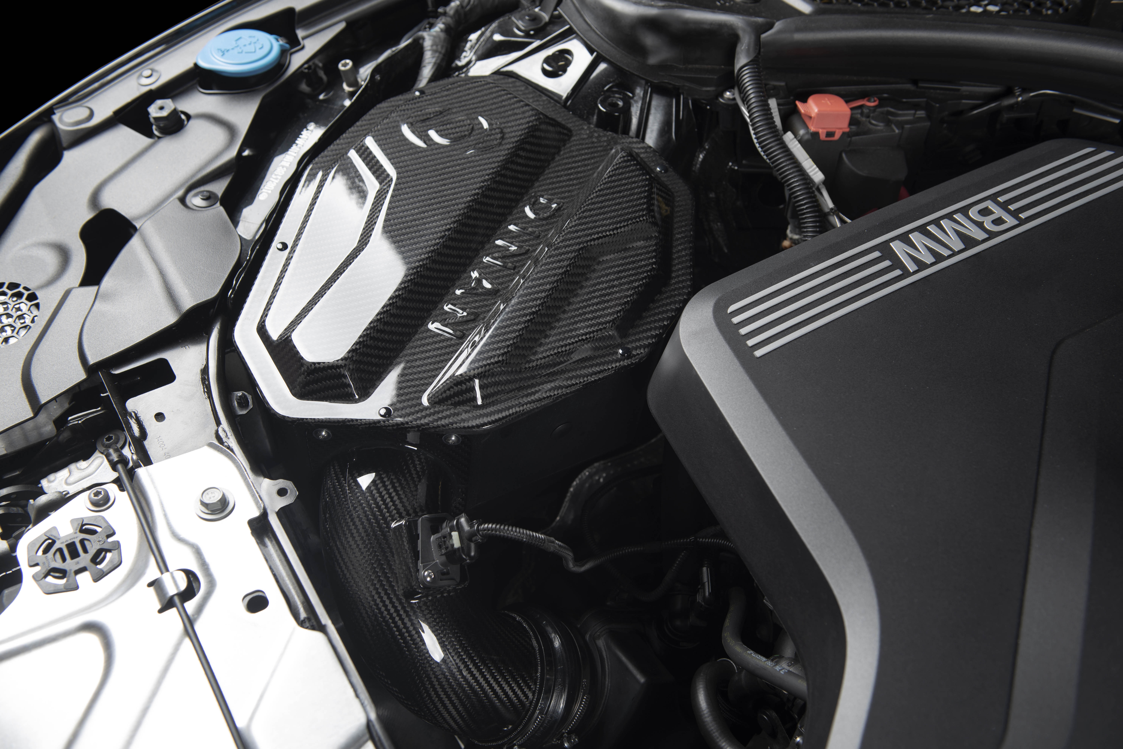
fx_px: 1186
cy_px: 374
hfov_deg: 50.7
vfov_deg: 35.1
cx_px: 562
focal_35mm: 38
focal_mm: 38
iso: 100
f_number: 5.6
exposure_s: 1/125
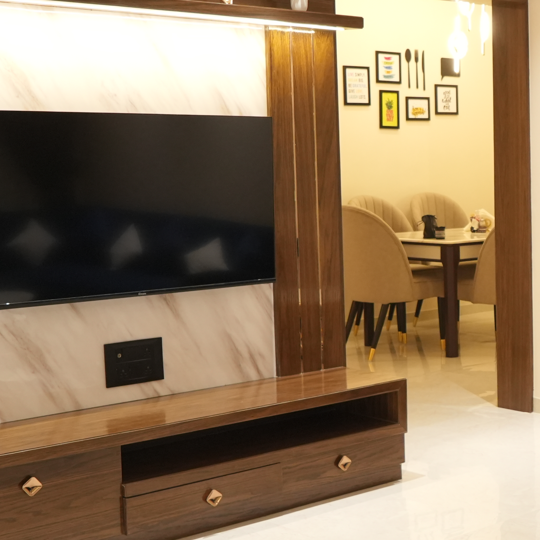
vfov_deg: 24.7
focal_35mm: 70
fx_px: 1235
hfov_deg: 22.4
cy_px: 286
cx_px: 672
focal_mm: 24
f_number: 4
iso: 2000
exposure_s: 1/100
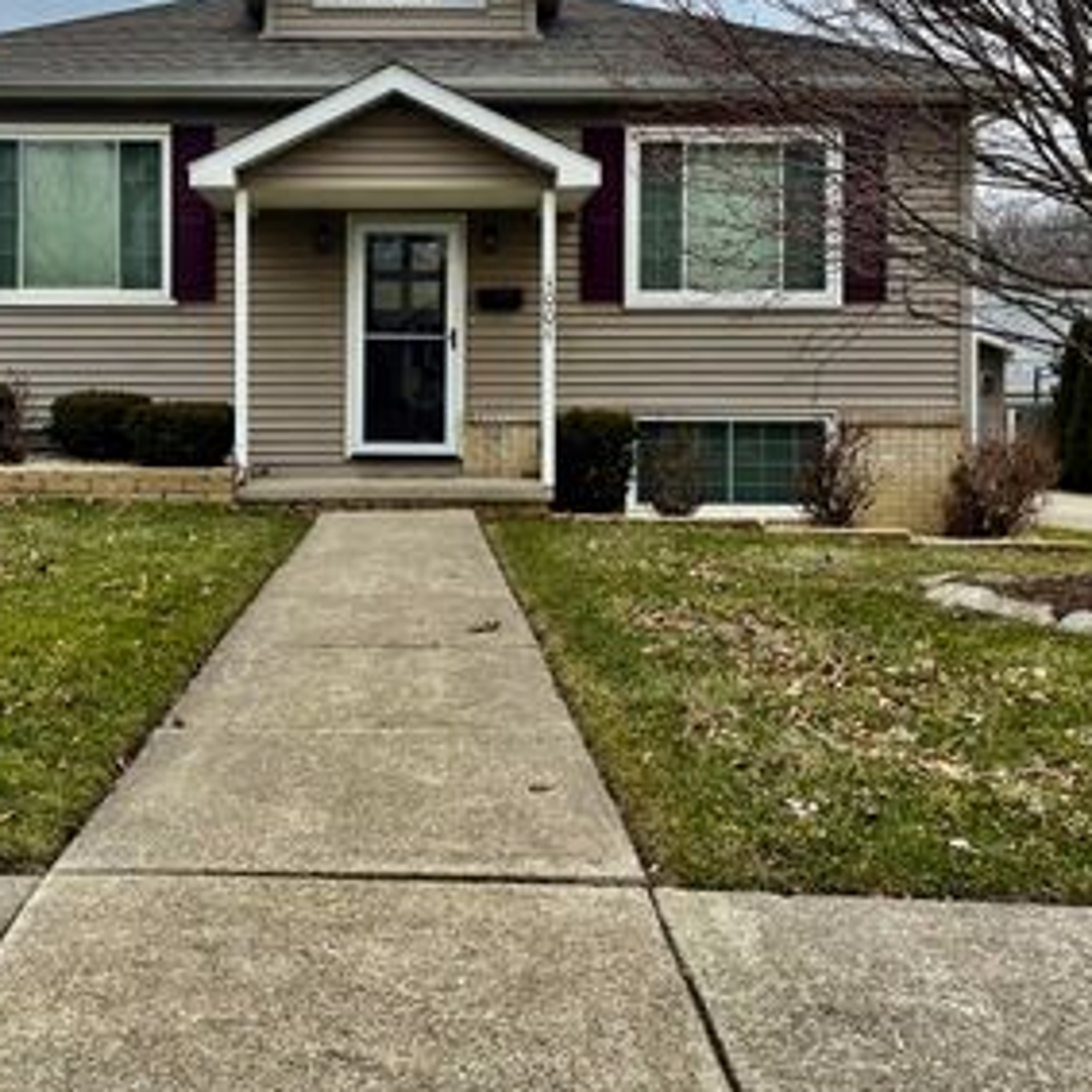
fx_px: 1392
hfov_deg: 42.6
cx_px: 421
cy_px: 380
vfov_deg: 42.4
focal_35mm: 39
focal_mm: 5.1
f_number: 1.6
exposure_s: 1/121
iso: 125
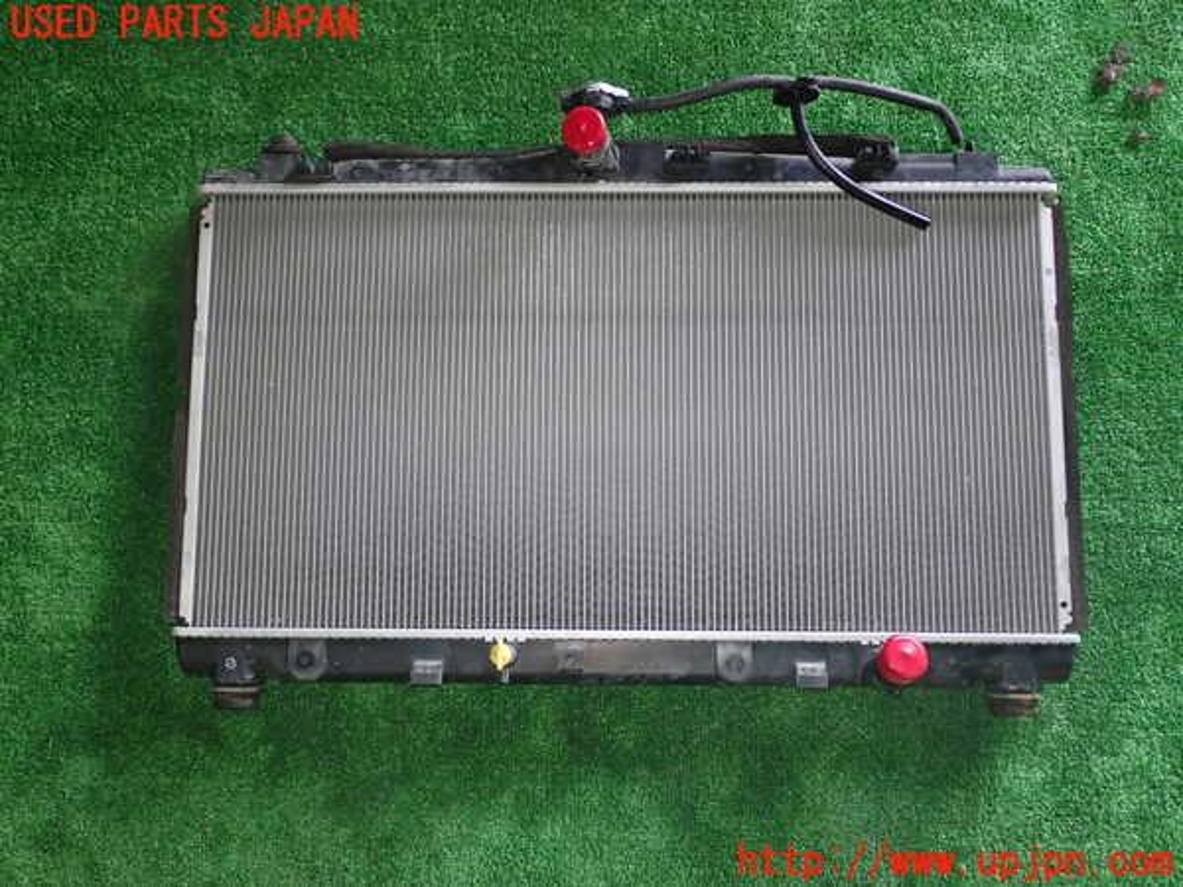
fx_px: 1299
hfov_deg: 49.0
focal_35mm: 38
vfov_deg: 37.7
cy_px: 444
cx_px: 592
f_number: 2.7
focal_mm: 6.83
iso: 320
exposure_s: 1/40
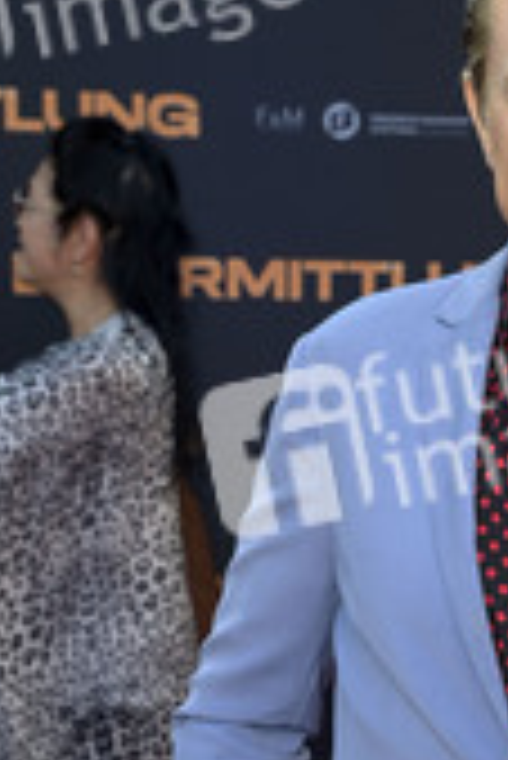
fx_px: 2894
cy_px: 657
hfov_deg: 9.9
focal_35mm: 137
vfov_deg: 14.8
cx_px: 562
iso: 640
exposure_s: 1/250
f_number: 7.1
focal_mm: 58
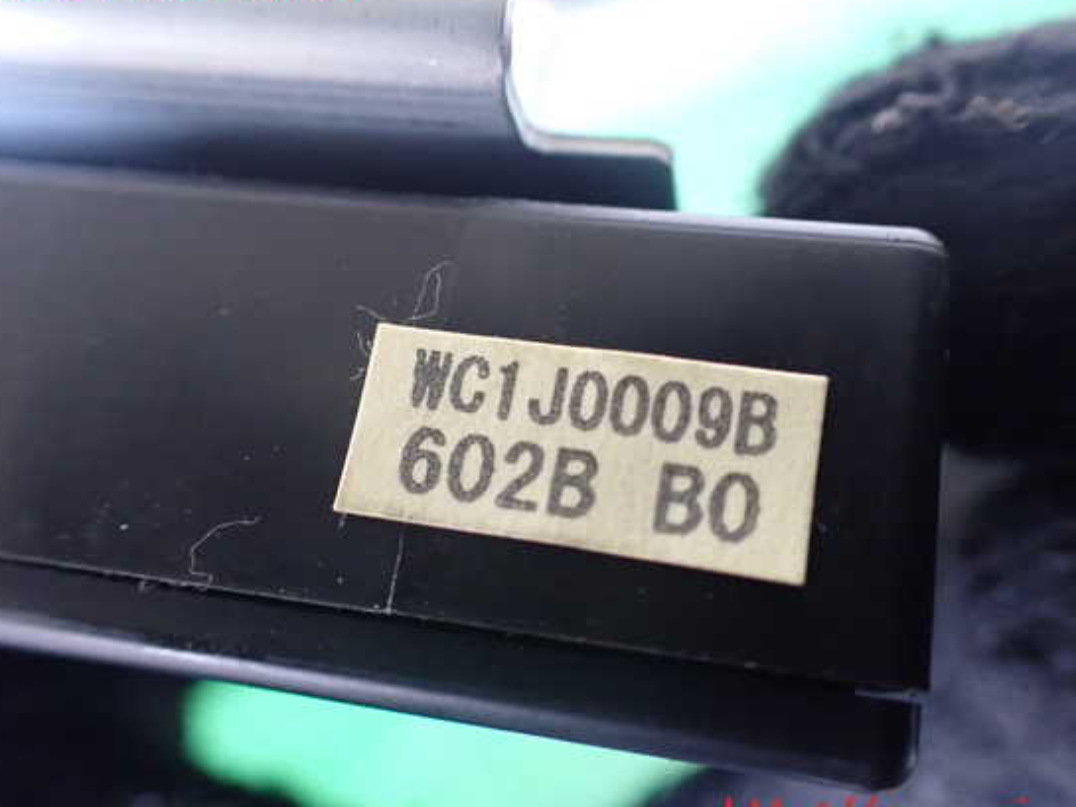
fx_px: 1026
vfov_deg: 43.0
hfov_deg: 55.3
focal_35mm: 33
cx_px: 578
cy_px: 399
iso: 800
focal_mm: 5.4
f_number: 2.3
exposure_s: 1/60
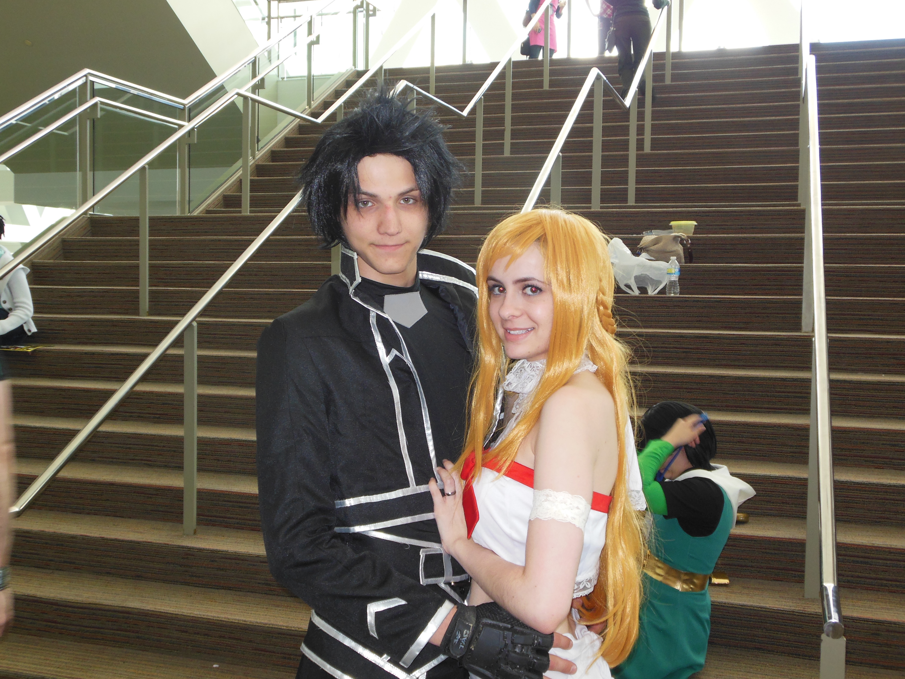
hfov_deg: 49.0
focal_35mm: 38
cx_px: 452
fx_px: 993
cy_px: 340
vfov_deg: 37.7
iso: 200
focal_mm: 6.8
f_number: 3.6
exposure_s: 1/30
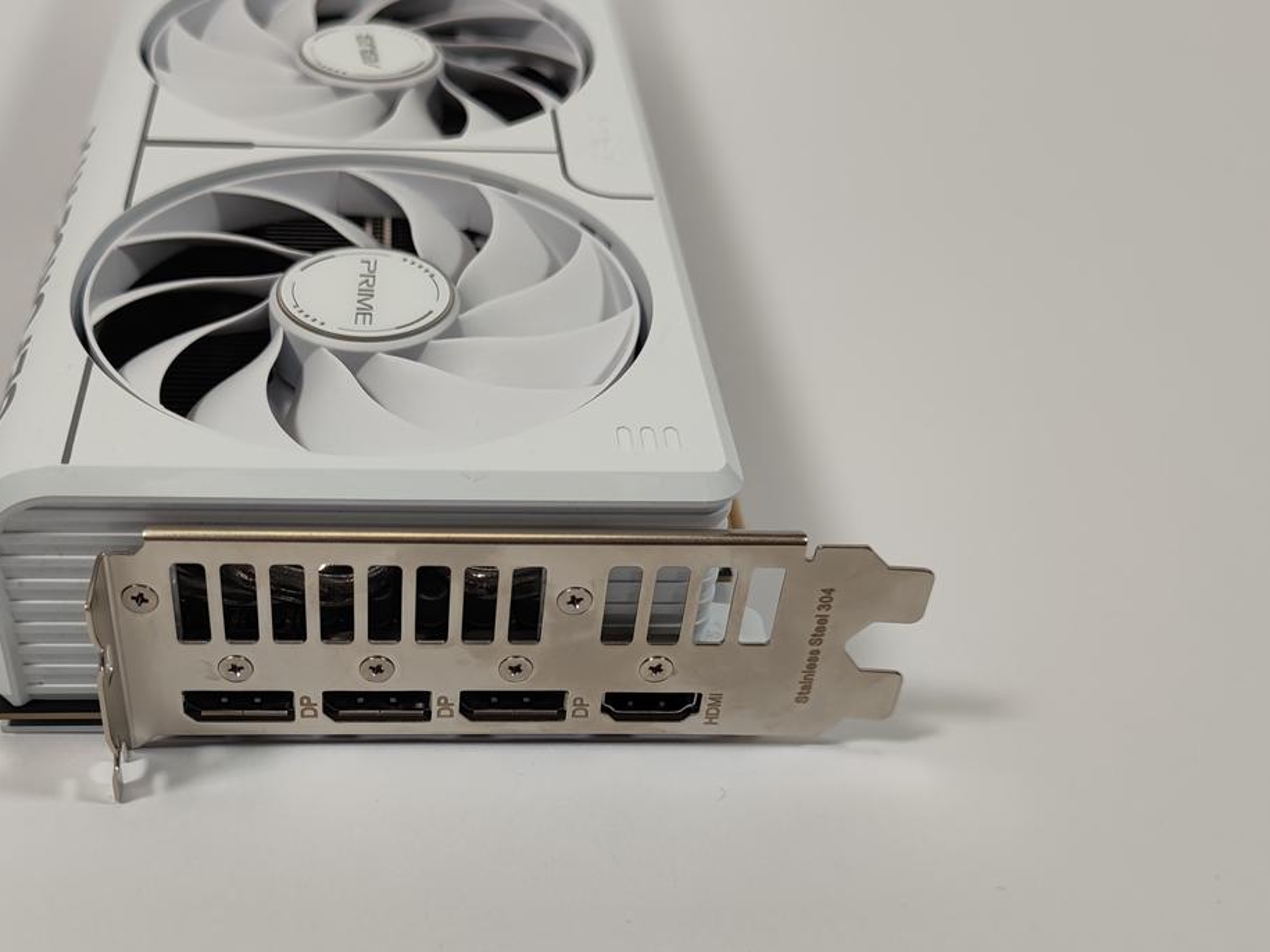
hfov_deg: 45.5
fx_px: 1504
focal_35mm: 41
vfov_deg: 34.7
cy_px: 647
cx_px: 509
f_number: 1.85
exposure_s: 1/110
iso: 50
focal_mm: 6.78
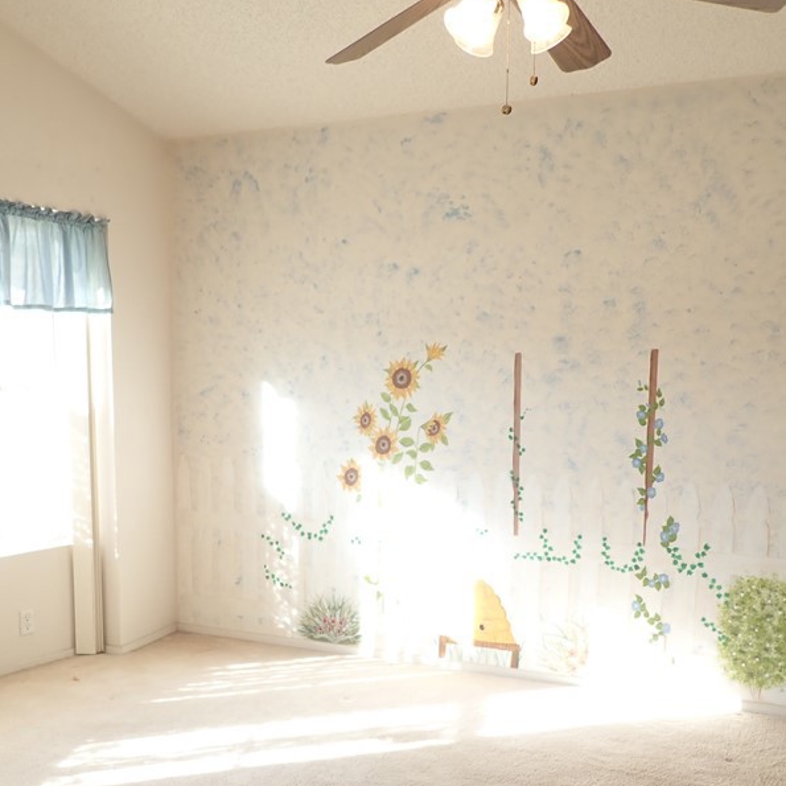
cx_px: 336
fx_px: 976
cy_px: 487
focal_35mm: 38
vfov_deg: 43.5
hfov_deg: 43.7
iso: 100
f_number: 2
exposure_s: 1/80
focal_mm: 4.5
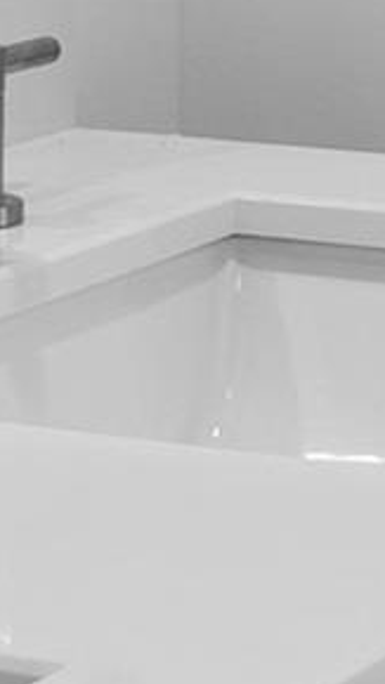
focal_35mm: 222
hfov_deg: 5.5
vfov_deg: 9.3
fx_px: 4031
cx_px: 260
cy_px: -504
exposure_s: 1/6
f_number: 8
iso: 200
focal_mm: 20
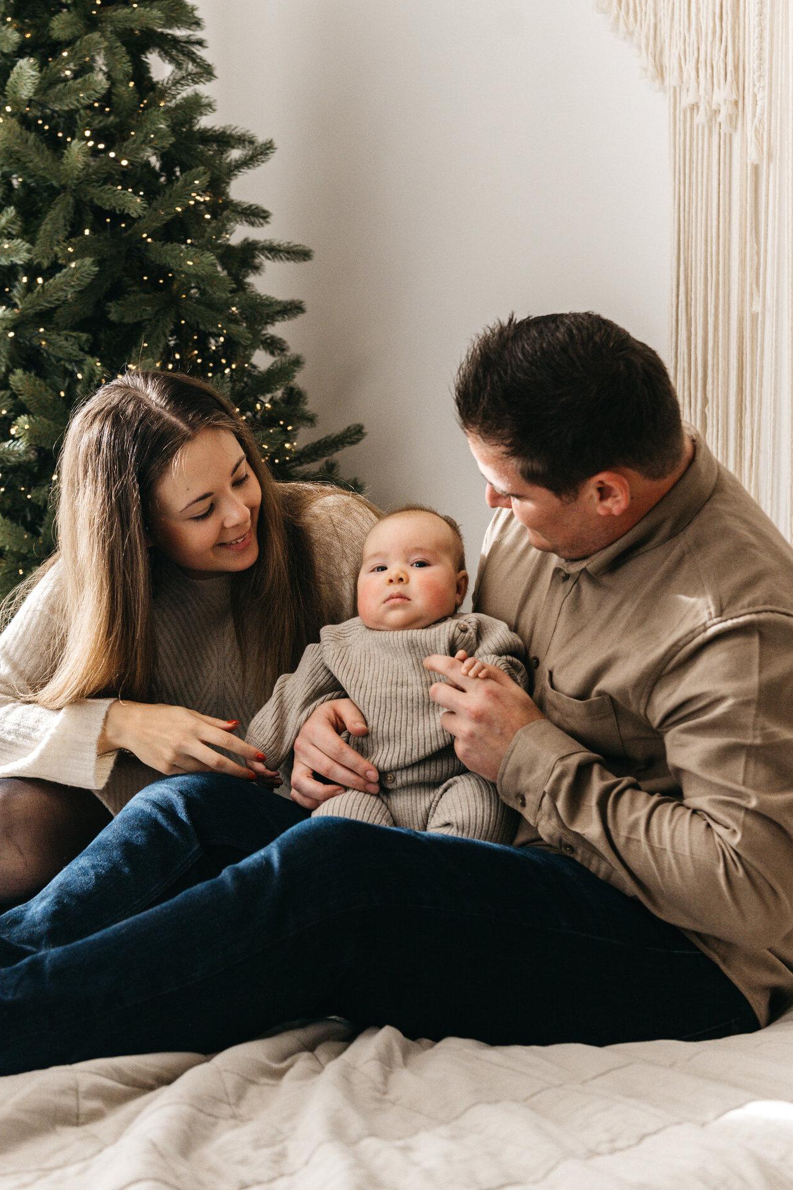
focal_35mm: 64
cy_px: 540
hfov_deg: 21.2
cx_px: 348
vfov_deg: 31.4
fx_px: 2115
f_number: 4.5
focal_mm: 50
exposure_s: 1/400
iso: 1250
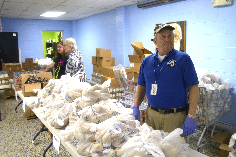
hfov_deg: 57.3
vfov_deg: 39.9
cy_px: 78
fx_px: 216
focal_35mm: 33
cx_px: 118
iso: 400
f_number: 3.5
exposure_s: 1/80
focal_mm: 22
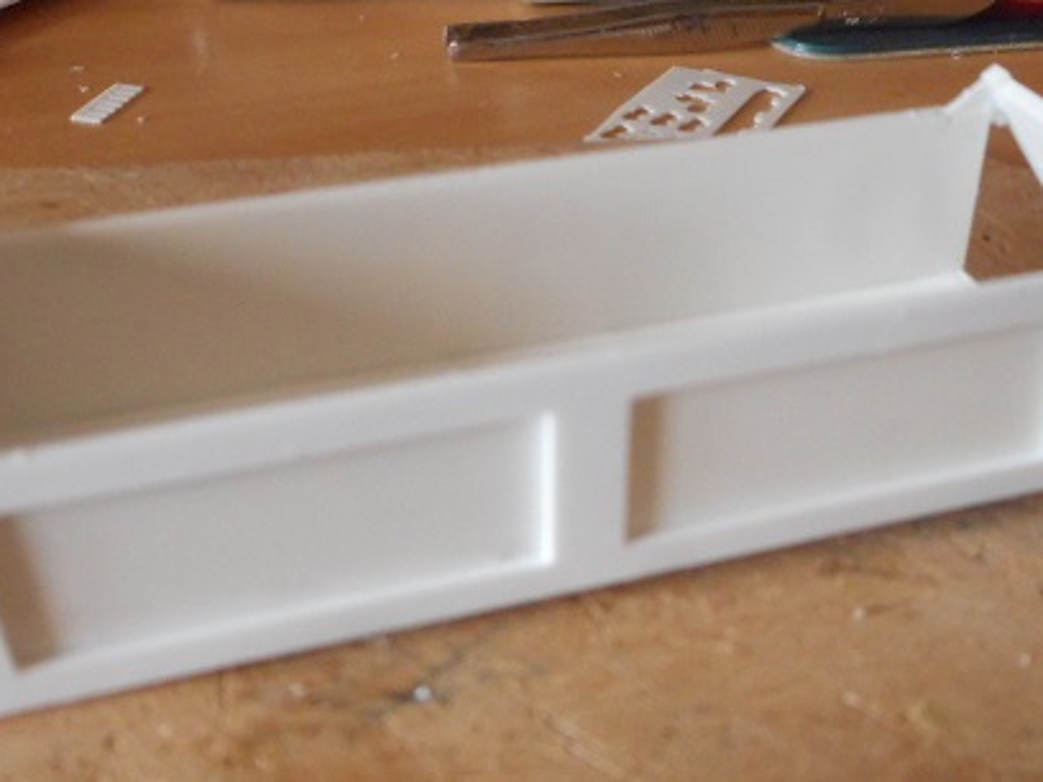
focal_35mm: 49
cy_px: 312
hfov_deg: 38.9
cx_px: 519
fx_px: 1476
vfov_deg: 29.6
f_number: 3.7
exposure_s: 1/25
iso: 400
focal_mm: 4.5
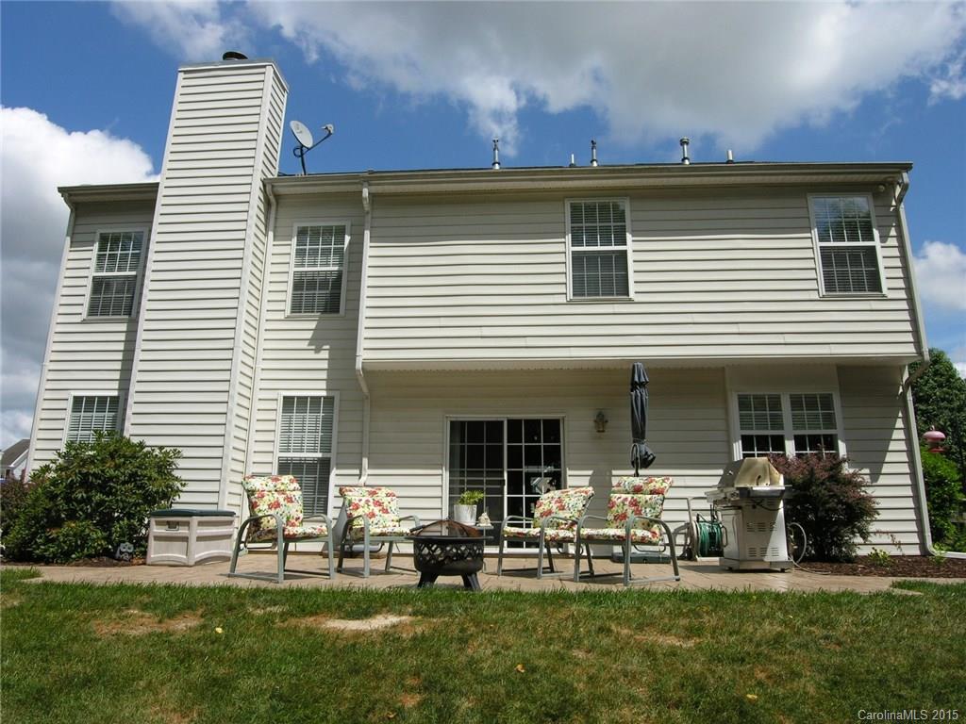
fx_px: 670
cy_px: 362
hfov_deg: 71.6
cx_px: 483
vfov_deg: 56.8
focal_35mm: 24
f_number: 6.4
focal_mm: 6.1
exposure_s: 1/310
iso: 50
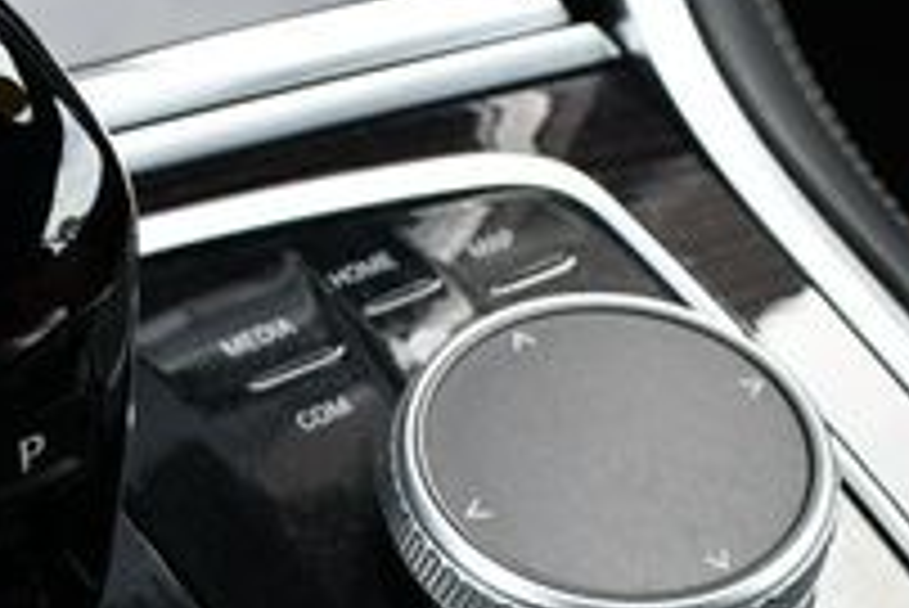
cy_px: 685
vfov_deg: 11.8
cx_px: 374
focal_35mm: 114
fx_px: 2880
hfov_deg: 17.9
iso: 400
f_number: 4.5
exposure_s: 1/250
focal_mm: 18
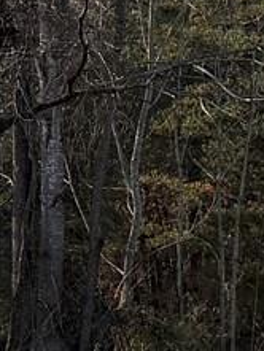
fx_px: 2255
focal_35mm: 222
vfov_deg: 8.9
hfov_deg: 6.7
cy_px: 237
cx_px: 202
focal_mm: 6.76
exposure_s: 1/3279
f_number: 1.78
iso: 100
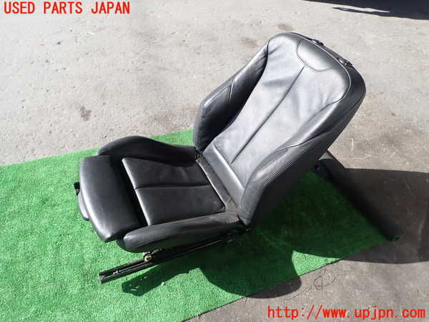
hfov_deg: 69.4
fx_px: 310
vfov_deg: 54.9
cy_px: 161
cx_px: 214
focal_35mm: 25
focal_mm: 4.5
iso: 100
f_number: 2.8
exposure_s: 1/500
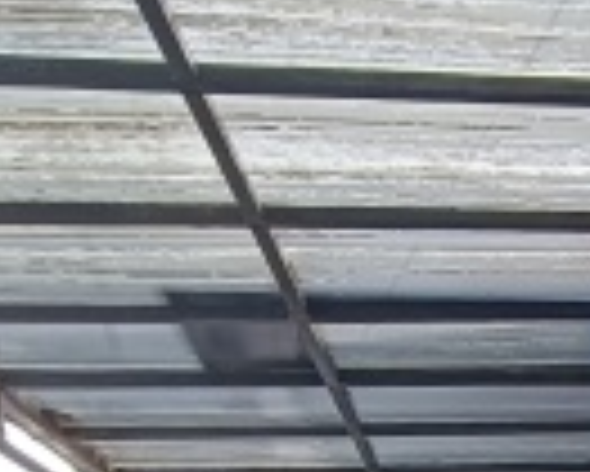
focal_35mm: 73
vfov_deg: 17.1
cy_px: 854
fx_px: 1276
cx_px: 858
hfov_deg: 22.1
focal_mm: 1.68
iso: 64
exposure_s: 1/100
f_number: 2.2
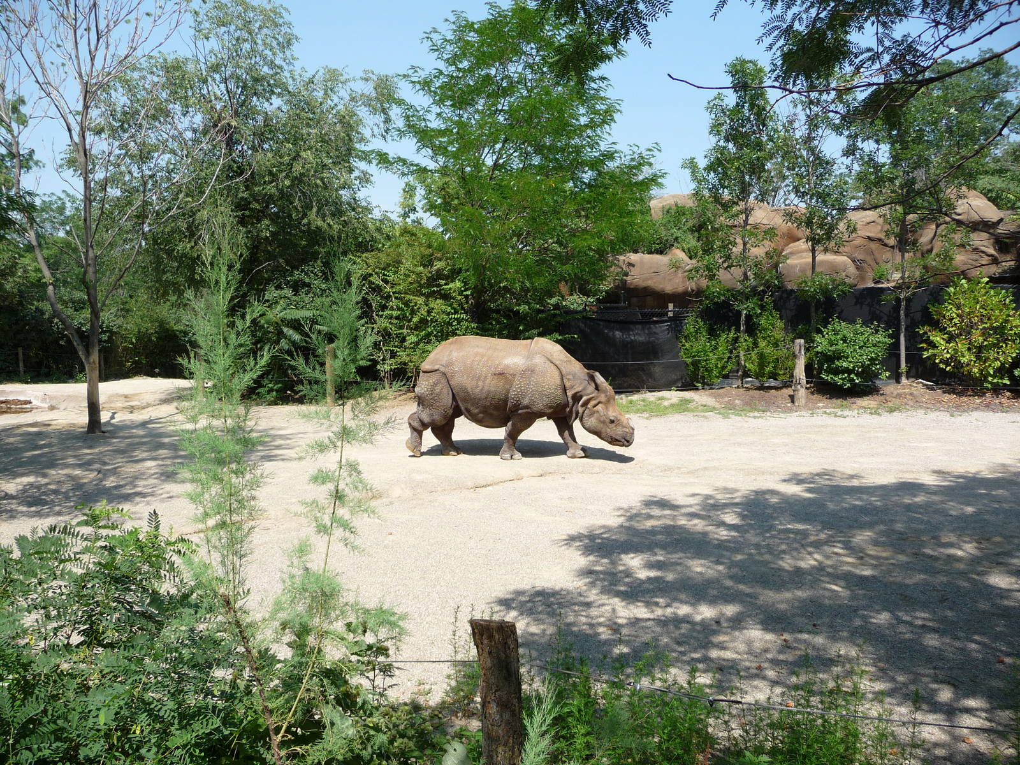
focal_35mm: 28
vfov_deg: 49.7
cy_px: 382
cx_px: 510
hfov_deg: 63.4
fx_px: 825
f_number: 3.3
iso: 100
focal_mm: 4.7
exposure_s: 1/640
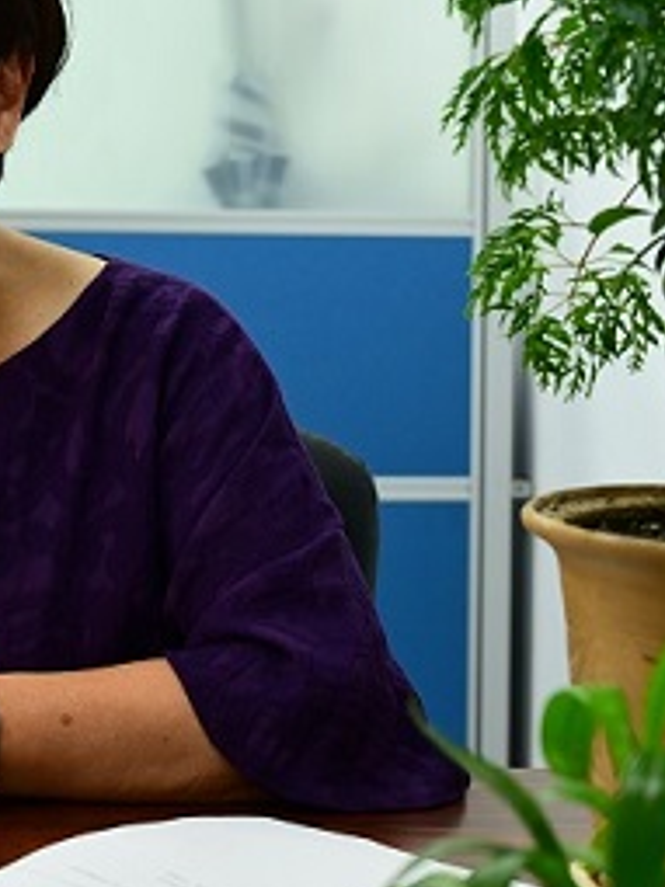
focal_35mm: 113
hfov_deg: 13.0
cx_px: 104
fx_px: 2897
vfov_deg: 17.4
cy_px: 270
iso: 1000
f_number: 4.5
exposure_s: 1/50
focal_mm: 50
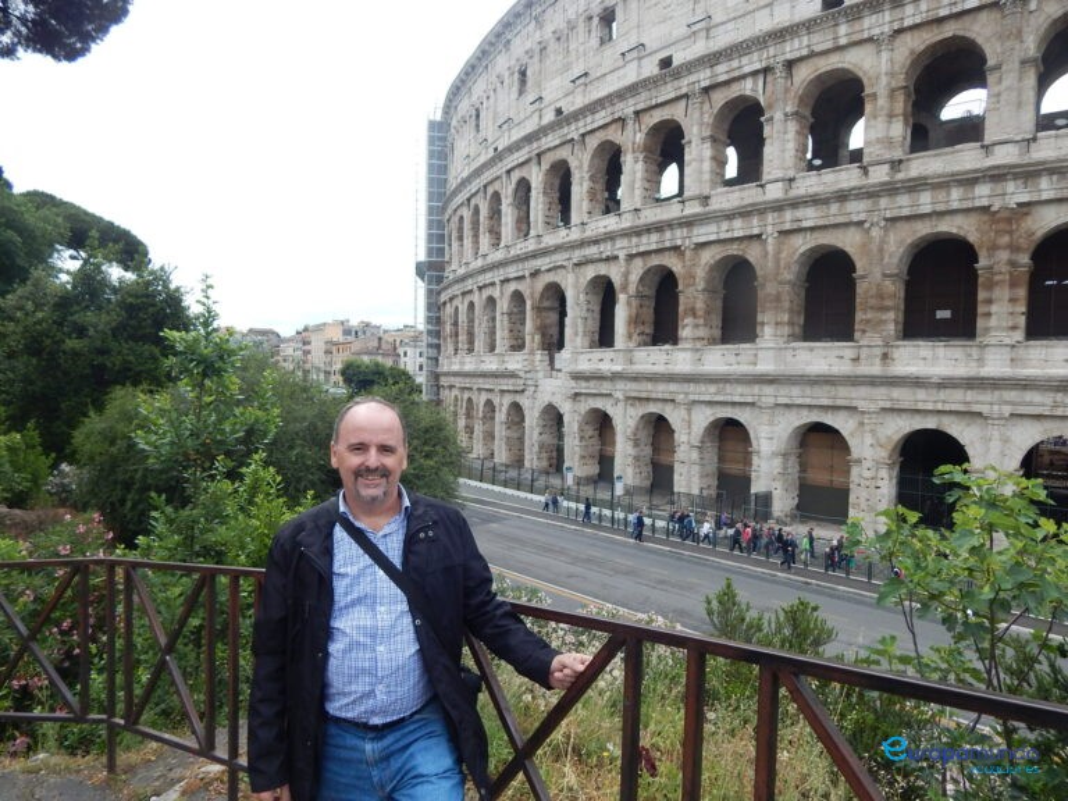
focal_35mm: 22
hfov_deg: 76.4
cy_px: 400
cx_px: 534
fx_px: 679
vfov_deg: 61.1
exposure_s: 1/800
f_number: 3
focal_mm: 4
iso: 125
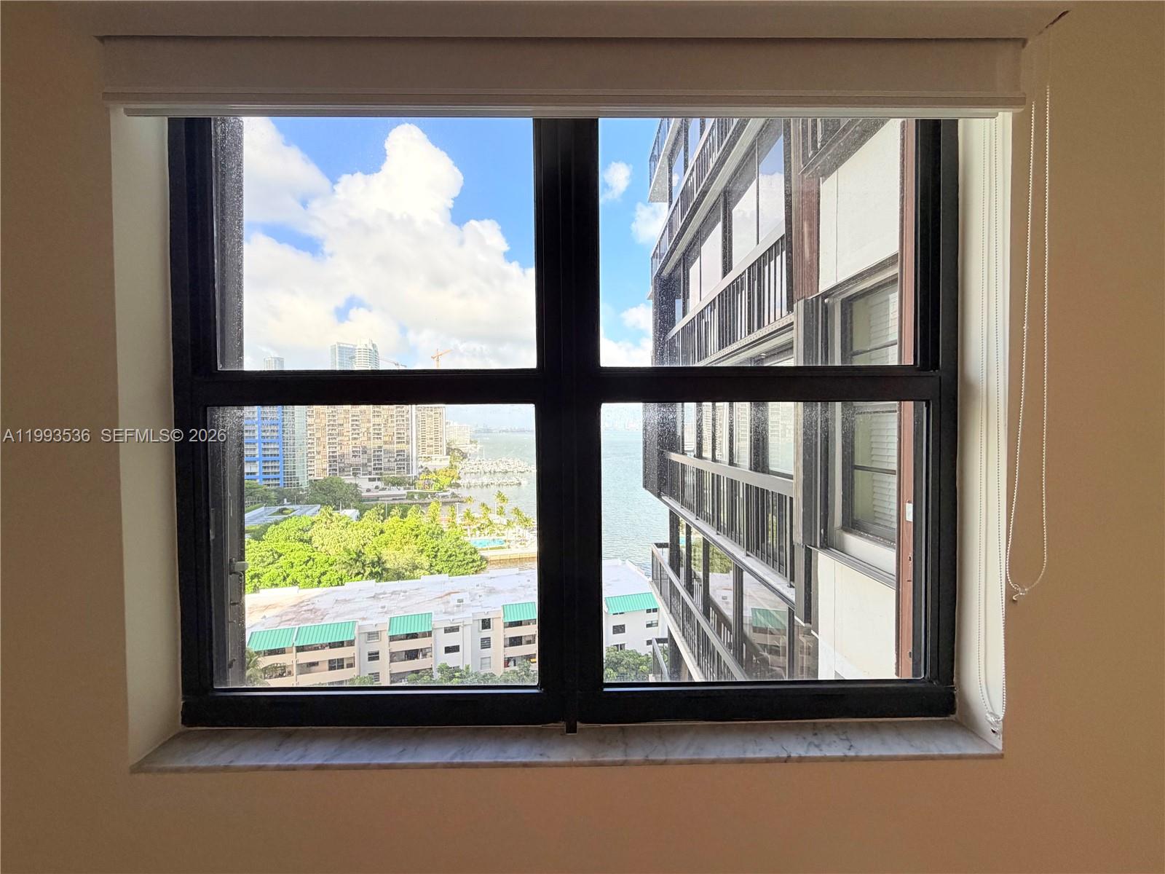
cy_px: 437
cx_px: 582
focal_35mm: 14
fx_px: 471
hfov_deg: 102.1
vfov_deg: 85.7
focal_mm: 2.22
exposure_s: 1/502
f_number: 2.2
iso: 64
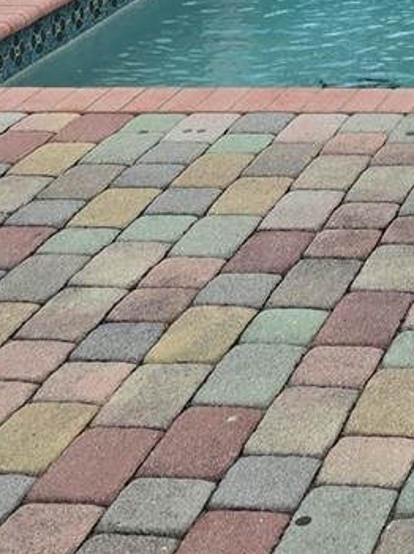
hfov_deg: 13.7
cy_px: -275
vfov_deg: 17.5
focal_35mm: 101
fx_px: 1613
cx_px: 640
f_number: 1.7
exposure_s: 1/1142
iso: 12
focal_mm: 6.3
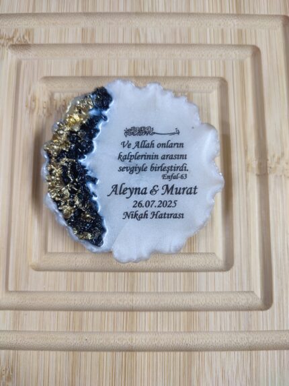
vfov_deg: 69.4
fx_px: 278
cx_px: 144
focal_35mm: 25
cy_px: 193
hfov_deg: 54.9
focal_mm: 6.04
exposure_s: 1/33
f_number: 1.9
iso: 210
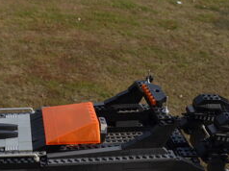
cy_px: 103
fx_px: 423
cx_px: 50
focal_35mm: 64
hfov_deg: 29.7
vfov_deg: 22.9
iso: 125
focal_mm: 22
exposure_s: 1/250
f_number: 8
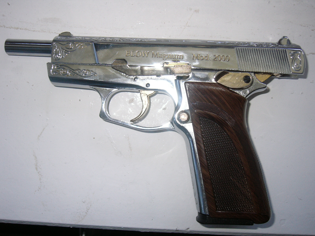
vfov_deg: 36.8
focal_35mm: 39
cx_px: 158
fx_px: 355
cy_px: 118
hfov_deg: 47.9
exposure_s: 1/60
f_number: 2.9
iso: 100
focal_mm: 6.5
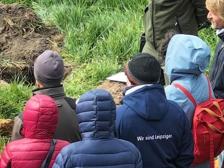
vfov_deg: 2.0
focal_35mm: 728
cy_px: 85
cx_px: -94
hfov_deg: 2.7
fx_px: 4708
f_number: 3.4
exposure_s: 1/240
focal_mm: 30.71
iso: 100
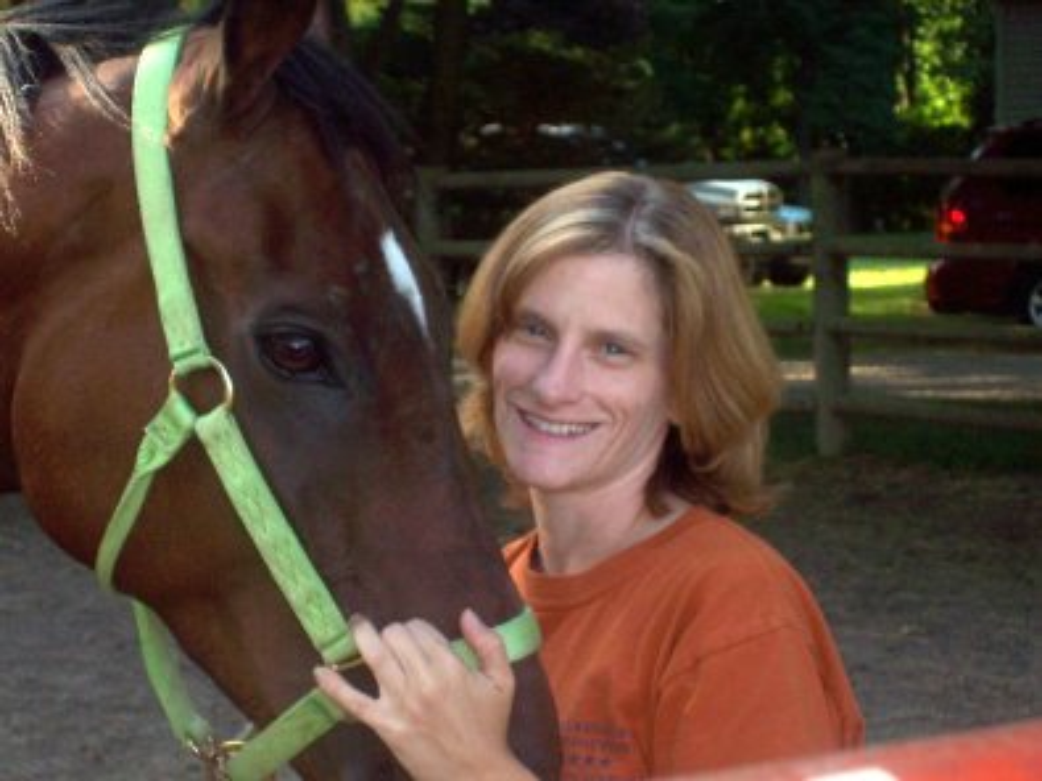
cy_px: 390
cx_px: 521
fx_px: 3250
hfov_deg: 18.2
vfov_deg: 13.7
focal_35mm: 108
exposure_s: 1/125
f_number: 4.8
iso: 80
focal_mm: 18
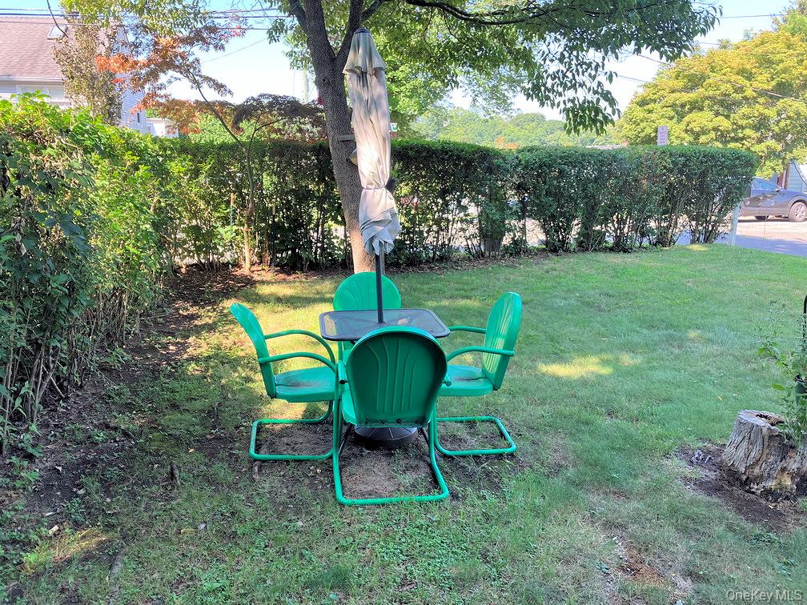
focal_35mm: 28
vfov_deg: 49.7
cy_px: 302
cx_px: 404
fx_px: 653
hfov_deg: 63.4
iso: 32
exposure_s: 1/121
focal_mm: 3.99
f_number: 1.8
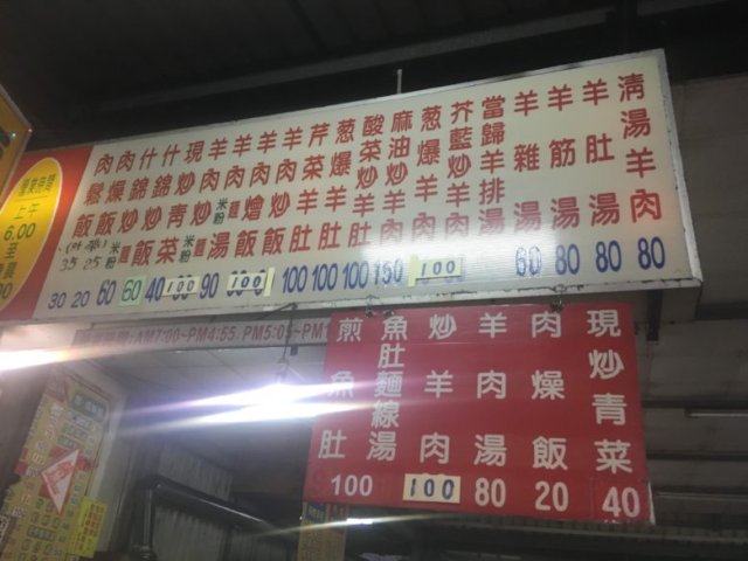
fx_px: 627
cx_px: 374
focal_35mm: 29
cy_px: 280
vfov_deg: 48.2
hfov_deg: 61.7
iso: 100
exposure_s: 1/30
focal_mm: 4.15
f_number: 2.2
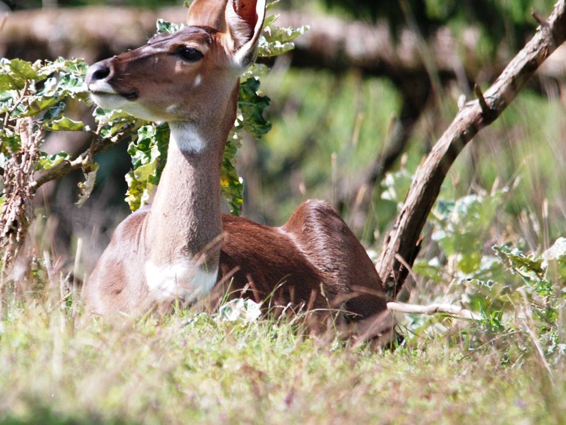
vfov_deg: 1.2
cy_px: 158
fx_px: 19656
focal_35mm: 1202
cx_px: 130
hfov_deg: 1.6
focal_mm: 500
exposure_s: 1/400
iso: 400
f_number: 6.3
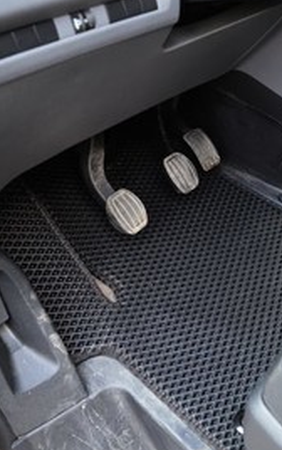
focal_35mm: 43
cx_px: 242
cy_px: 225
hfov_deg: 29.0
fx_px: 528
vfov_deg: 46.2
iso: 800
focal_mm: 18
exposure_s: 1/30
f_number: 3.5
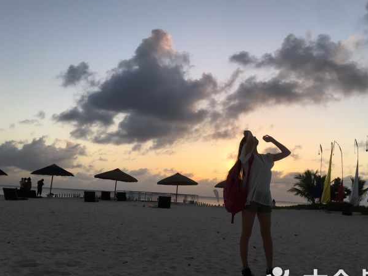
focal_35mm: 34
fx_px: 362
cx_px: 205
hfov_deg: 53.8
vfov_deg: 41.8
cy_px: 152
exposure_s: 1/364
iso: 25
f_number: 2.2
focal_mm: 4.15
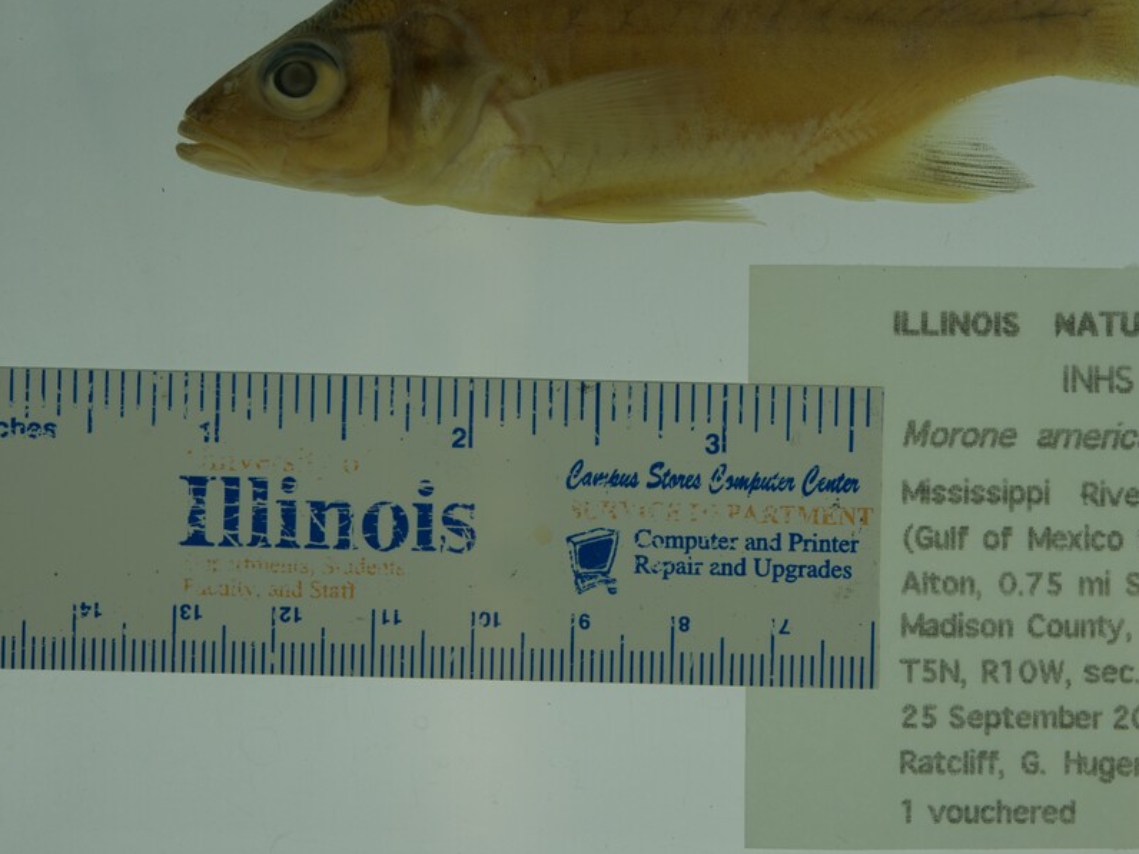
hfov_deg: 22.4
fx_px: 2863
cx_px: 788
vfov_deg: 16.9
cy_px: 311
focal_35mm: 87
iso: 100
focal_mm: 60
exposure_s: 1/200
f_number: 10
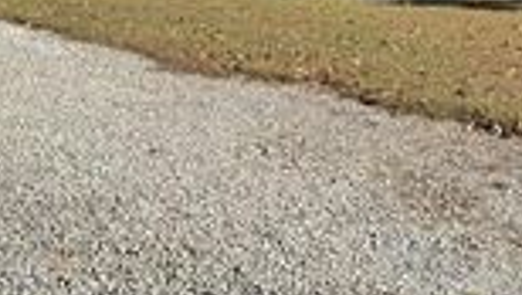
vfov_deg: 13.7
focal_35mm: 85
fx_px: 1178
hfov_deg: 24.4
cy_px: -107
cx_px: 447
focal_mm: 6.76
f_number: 1.78
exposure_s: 1/3597
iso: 80
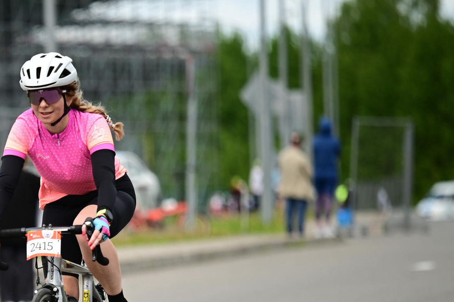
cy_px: 256
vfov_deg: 3.1
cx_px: -53
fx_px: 5597
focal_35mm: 444
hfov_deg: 4.6
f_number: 2.8
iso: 160
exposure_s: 1/1250
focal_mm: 190
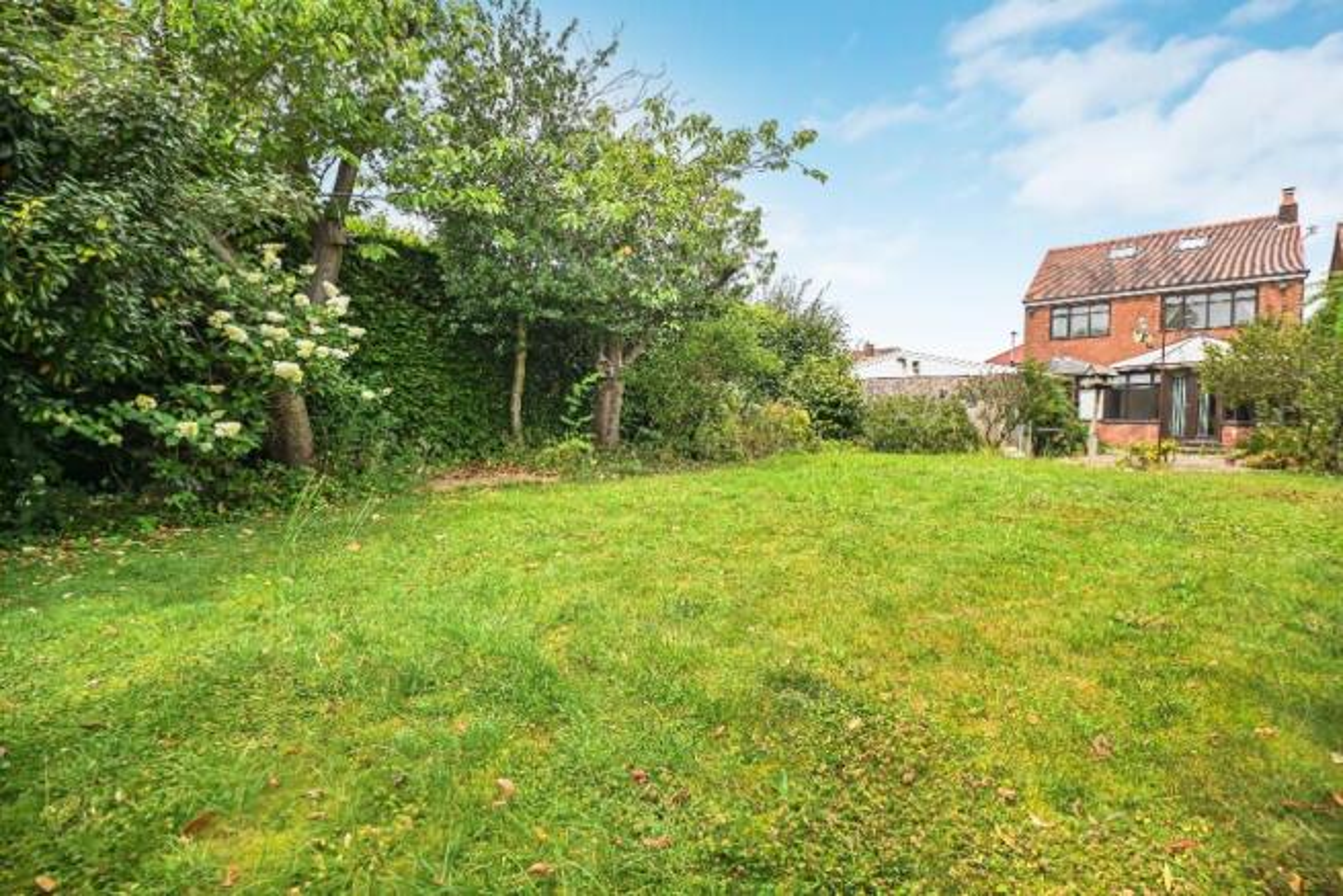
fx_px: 597
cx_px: 672
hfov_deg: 96.7
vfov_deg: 73.8
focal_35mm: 16
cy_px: 448
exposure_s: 1/250
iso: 100
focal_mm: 16
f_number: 5.6
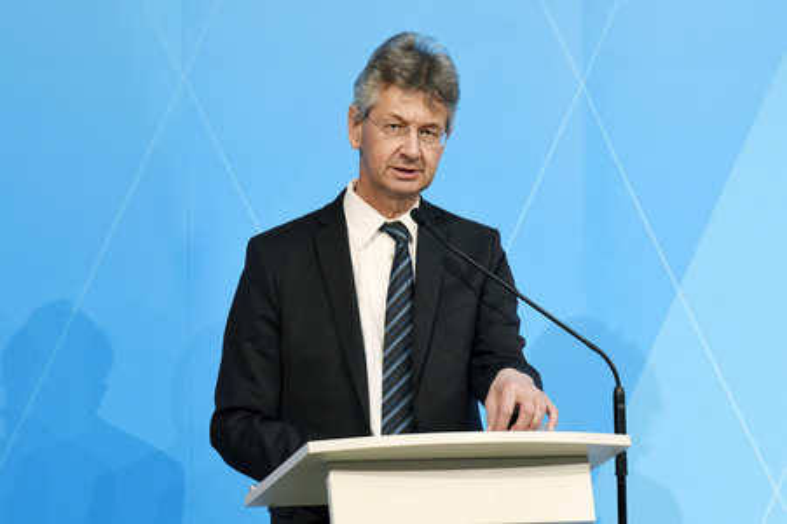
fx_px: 2141
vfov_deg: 13.9
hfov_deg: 20.8
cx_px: 394
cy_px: 262
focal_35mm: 98
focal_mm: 98
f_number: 6.3
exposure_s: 1/60
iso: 1600
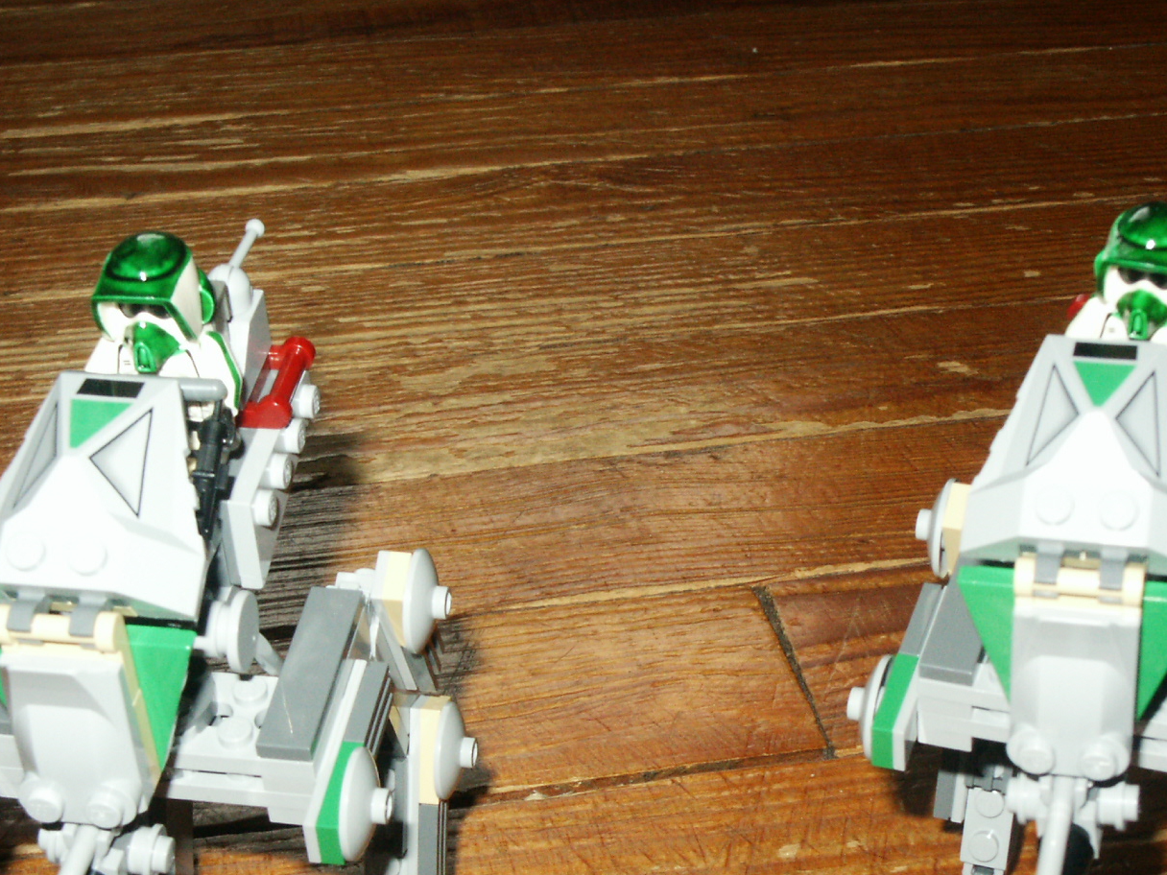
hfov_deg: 26.0
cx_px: 661
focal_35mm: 75
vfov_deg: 19.6
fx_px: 2528
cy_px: 508
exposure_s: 1/60
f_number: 8
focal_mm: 11.9
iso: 200
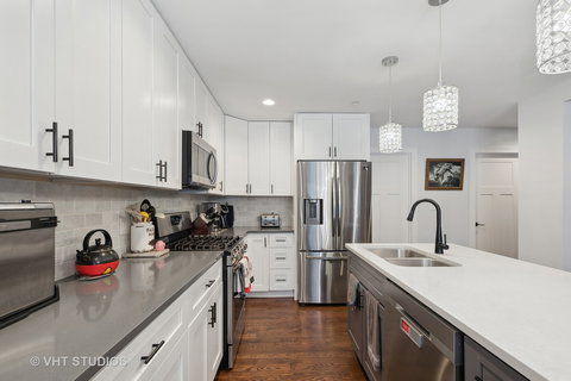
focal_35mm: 15
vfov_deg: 77.3
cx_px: 286
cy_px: 190
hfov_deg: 100.4
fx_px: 238
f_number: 7.1
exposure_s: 1/13
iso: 250
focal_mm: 10
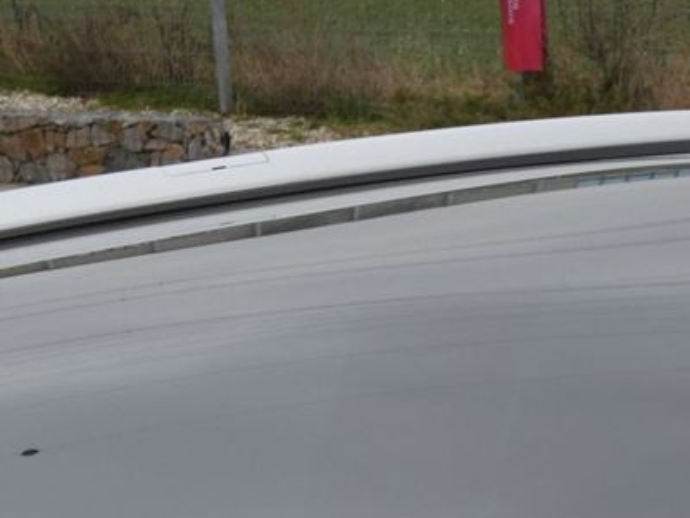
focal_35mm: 123
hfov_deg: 15.7
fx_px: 2452
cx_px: 690
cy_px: 582
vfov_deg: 11.8
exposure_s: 1/160
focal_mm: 8.6
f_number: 5
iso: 80
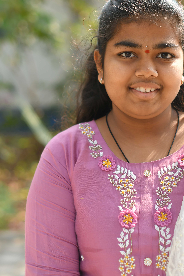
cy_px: 63
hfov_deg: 14.8
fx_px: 705
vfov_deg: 21.9
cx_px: 130
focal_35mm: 92
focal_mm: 50
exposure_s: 1/1000
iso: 100
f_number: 2.2
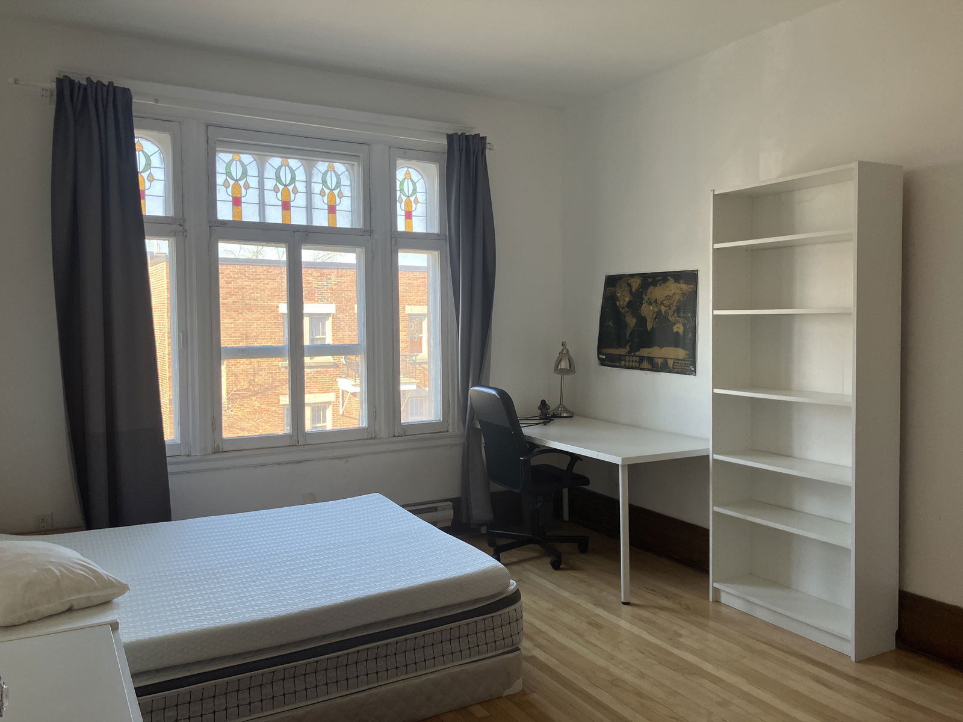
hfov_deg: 63.4
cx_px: 482
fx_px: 779
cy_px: 361
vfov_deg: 49.7
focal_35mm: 28
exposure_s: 1/121
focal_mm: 3.99
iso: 64
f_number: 1.8
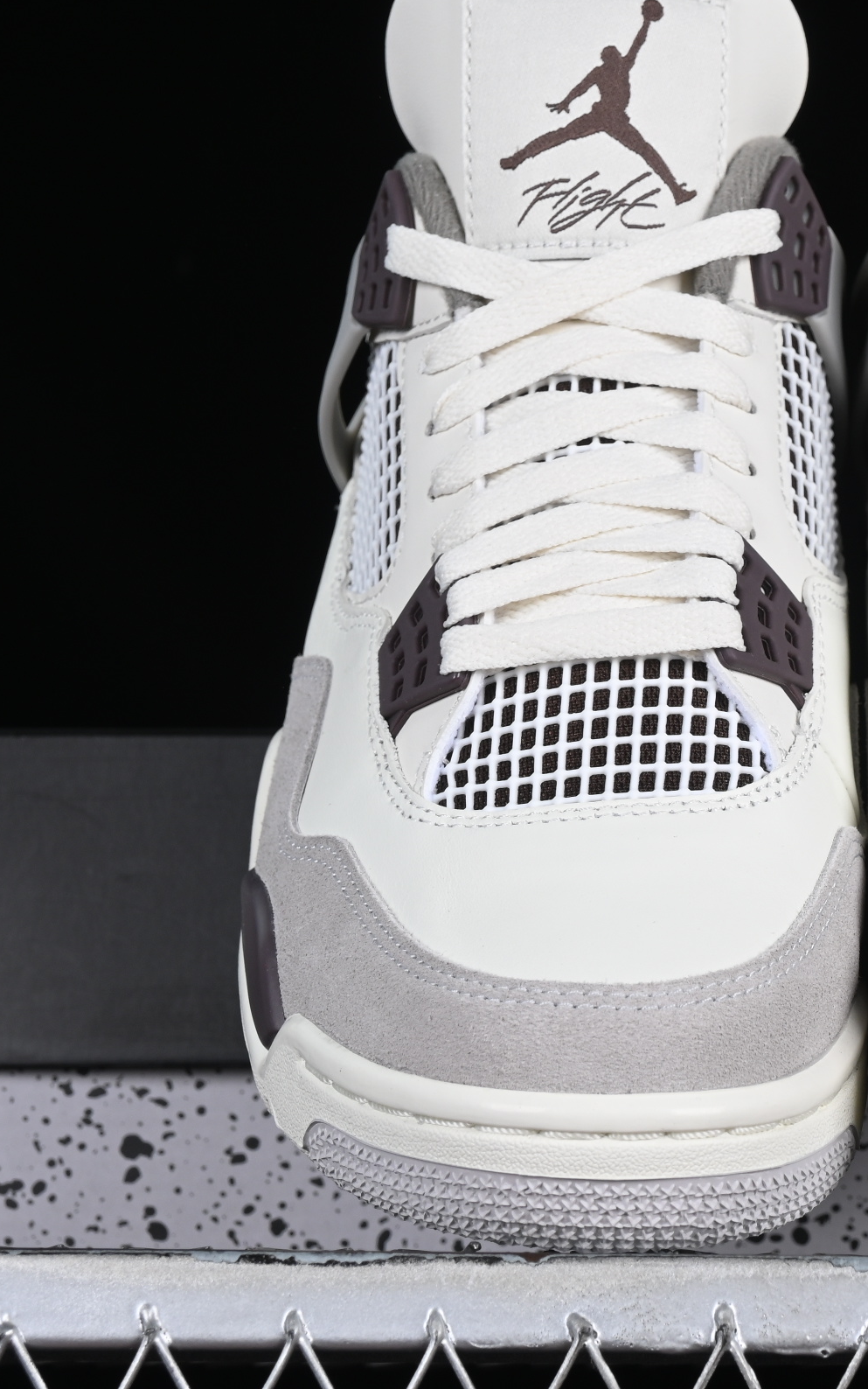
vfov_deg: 15.6
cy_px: 766
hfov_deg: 9.7
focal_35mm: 134
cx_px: 815
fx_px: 5070
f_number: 8
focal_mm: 50
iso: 160
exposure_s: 1/80
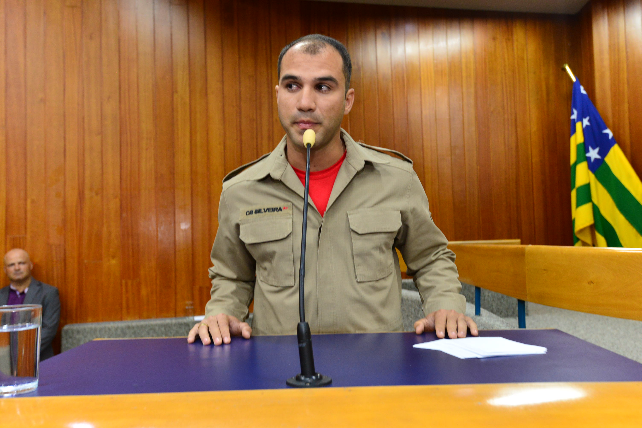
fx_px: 624
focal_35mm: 35
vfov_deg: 37.9
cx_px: 321
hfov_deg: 54.4
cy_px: 214
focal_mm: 35
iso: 2500
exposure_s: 1/60
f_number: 6.3
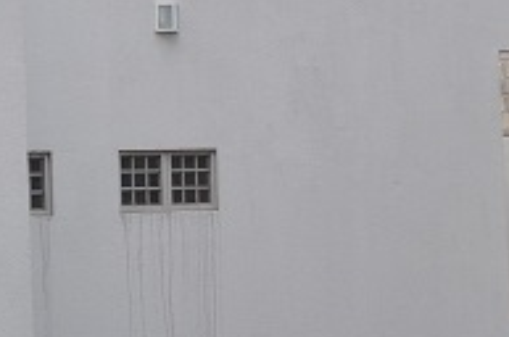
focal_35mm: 112
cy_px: -41
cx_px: -396
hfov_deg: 15.7
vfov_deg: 12.0
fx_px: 1581
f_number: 3.5
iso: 200
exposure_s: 1/800
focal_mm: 18
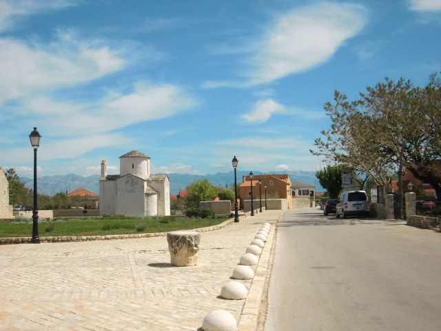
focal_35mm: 38
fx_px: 484
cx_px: 220
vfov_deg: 37.7
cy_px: 166
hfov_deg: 49.0
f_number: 8.9
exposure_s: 1/400
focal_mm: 6.66
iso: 100
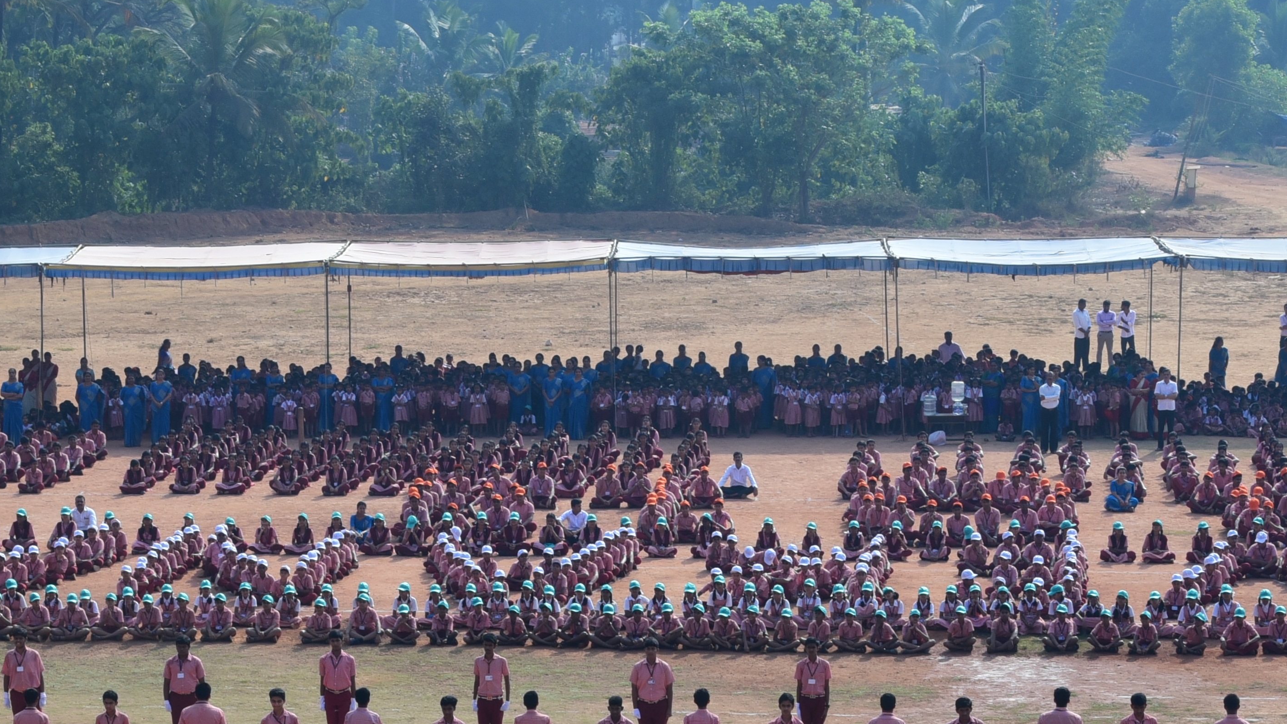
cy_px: 878
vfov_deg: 10.6
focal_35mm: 112
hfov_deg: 19.1
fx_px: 3822
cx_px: 583
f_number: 13
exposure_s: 1/200
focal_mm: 50
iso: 320
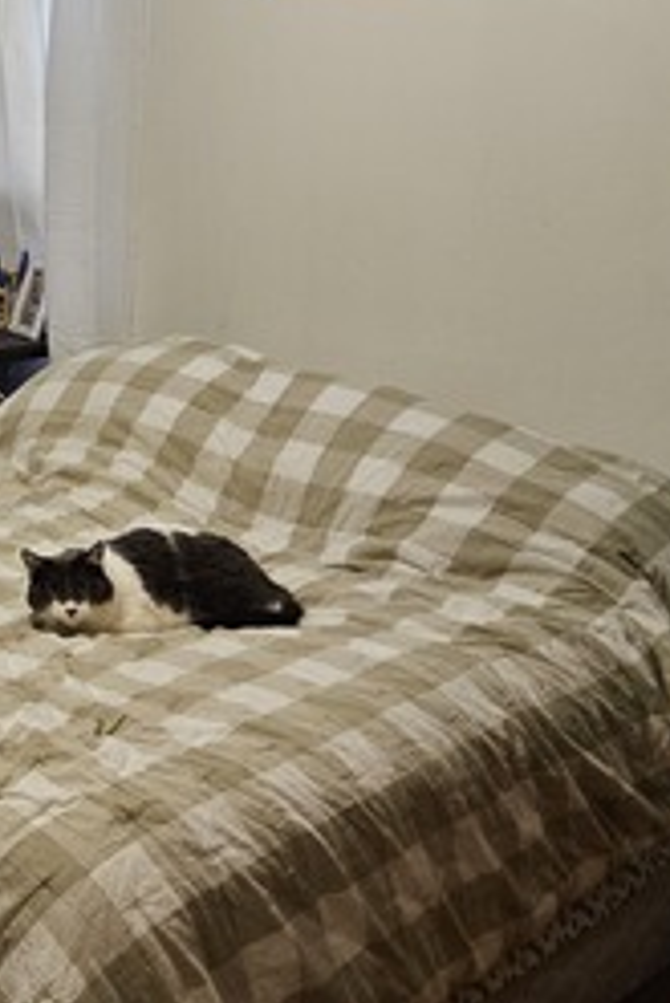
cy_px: 97
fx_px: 1728
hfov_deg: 20.3
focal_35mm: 62
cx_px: -179
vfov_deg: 30.9
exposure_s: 1/120
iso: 320
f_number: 1.8
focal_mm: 5.4
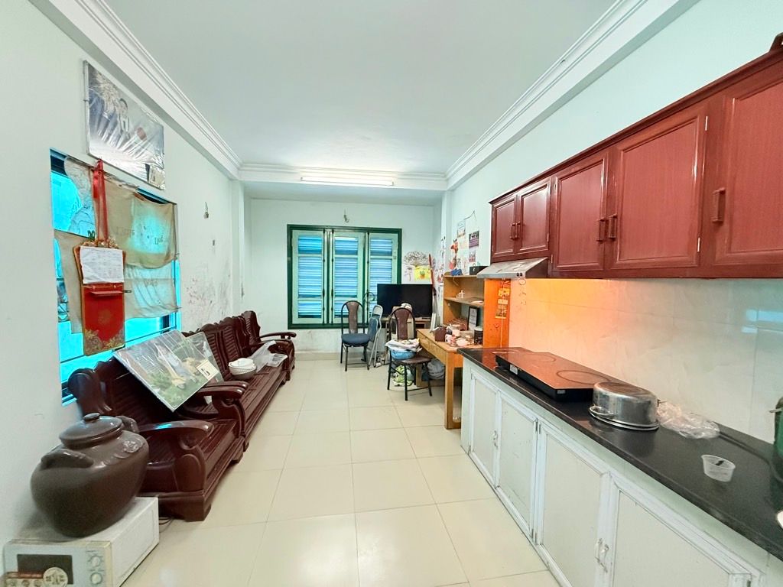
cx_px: 392
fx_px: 317
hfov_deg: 102.1
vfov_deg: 85.7
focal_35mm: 14
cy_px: 294
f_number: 2.2
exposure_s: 1/50
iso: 640
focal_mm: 2.22
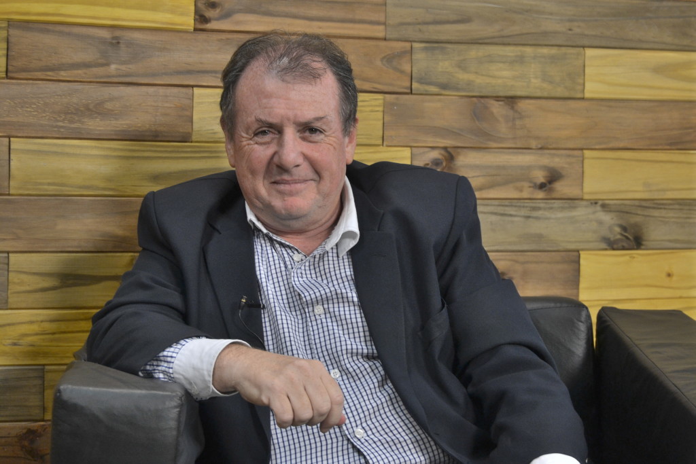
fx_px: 1334
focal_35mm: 69
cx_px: 348
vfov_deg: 19.7
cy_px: 232
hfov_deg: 29.2
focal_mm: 46
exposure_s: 1/50
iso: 400
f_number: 5.3
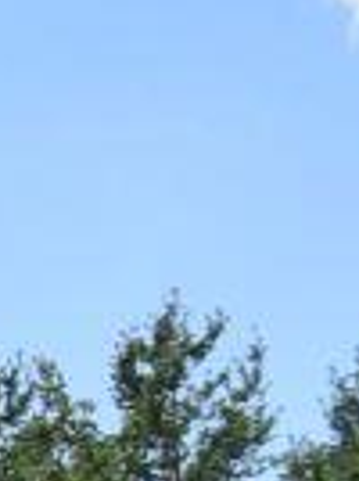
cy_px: 1016
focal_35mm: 356
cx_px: -2176
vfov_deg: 5.4
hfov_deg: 3.4
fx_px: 4939
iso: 200
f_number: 10
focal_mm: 22
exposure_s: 1/400
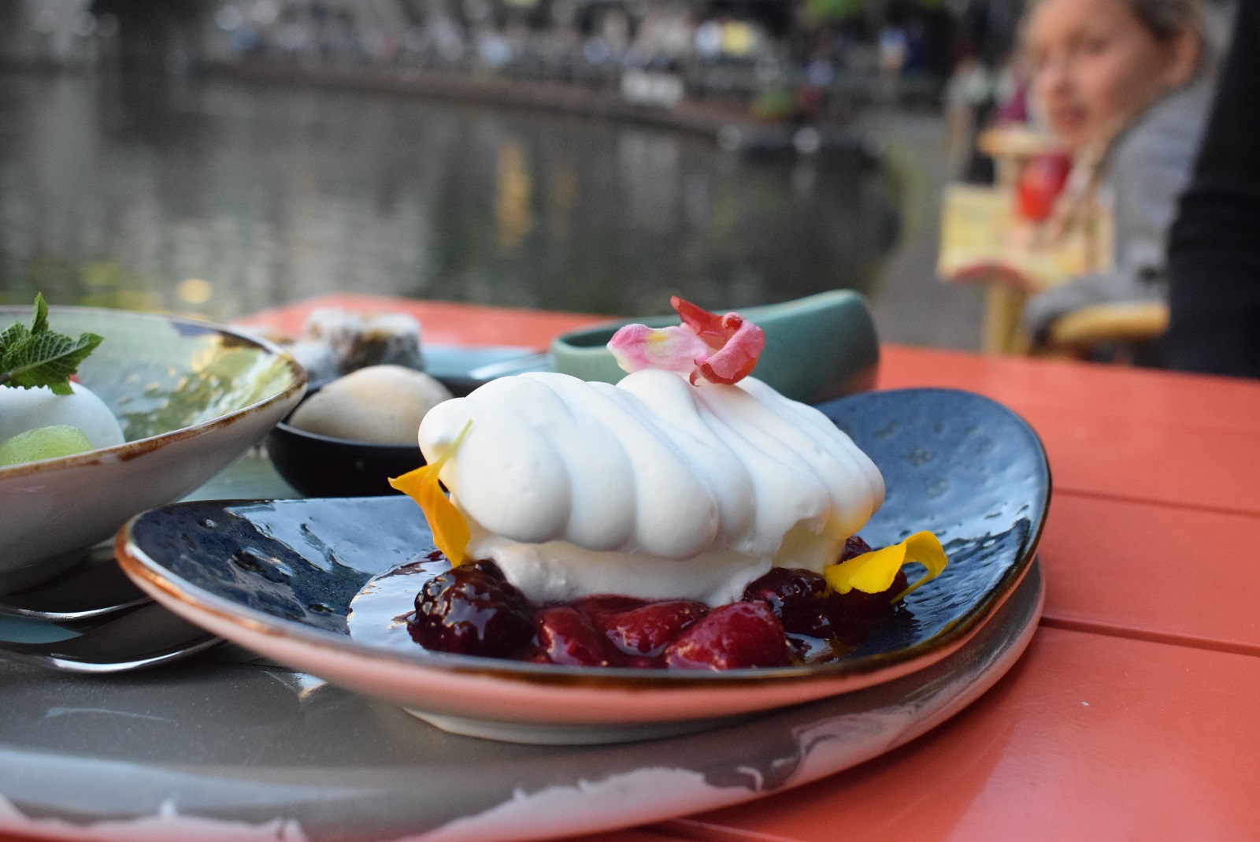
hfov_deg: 51.3
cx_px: 630
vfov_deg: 35.5
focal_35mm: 38
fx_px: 1313
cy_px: 421
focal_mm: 25
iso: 3200
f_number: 5.6
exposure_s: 1/800
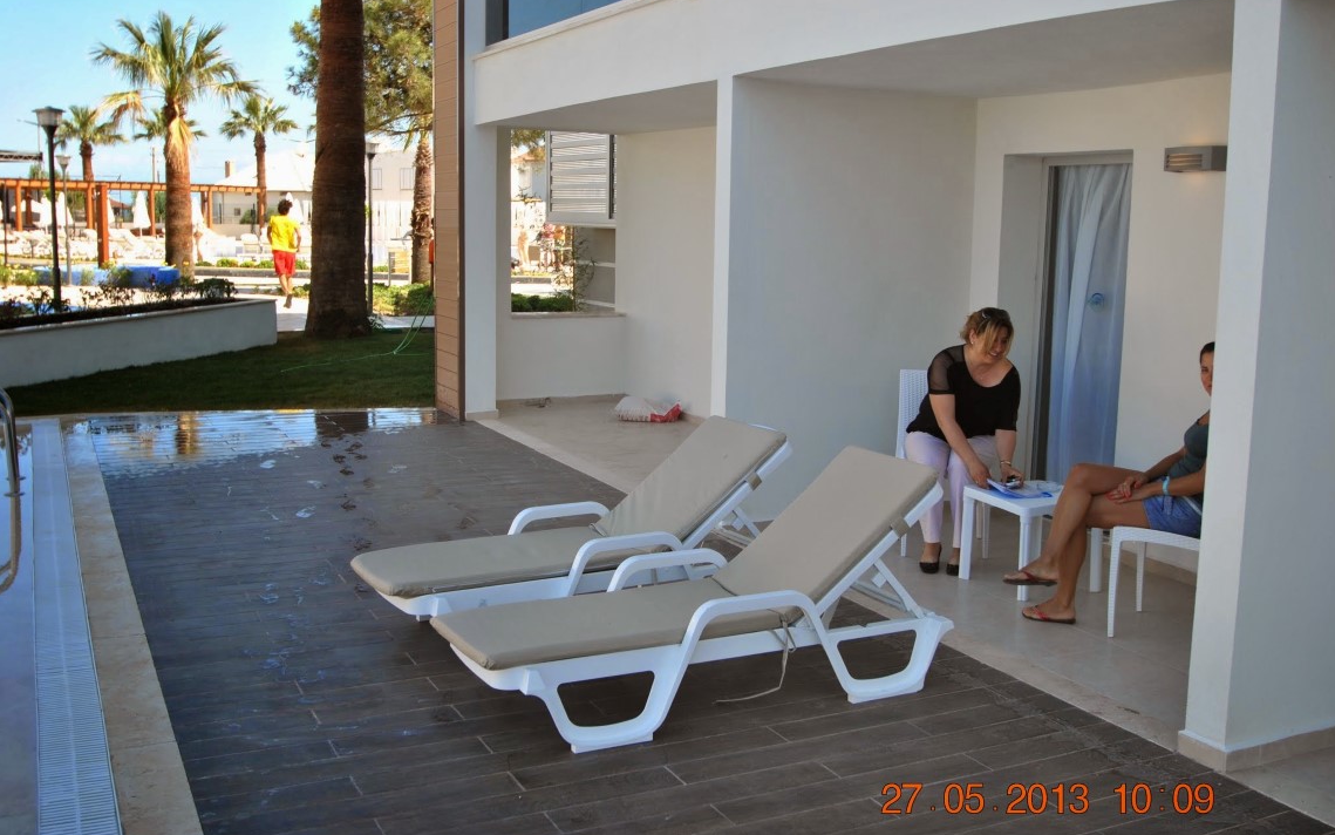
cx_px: 670
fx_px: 1346
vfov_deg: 34.4
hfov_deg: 52.7
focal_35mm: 37
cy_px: 416
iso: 100
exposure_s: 1/160
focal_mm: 24
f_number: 6.3
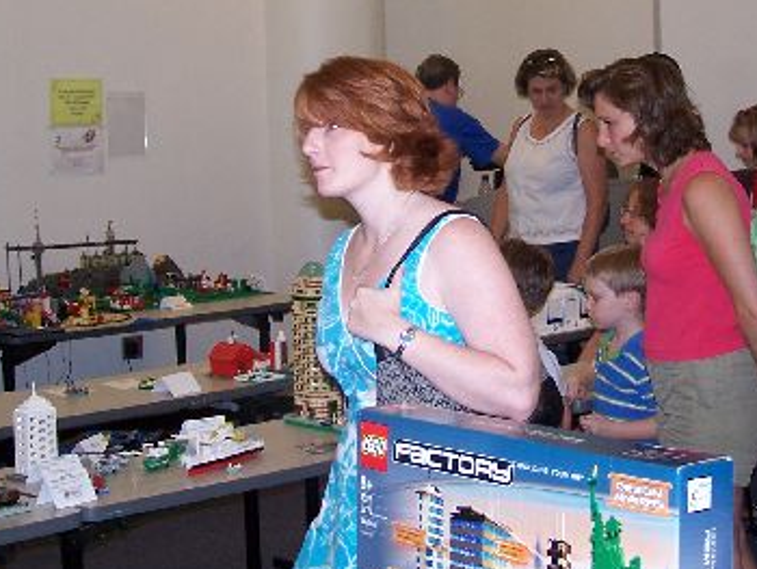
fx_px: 1619
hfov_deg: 26.2
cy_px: 156
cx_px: 500
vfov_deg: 19.8
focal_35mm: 74
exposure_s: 1/60
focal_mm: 6.7
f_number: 2.8
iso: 140
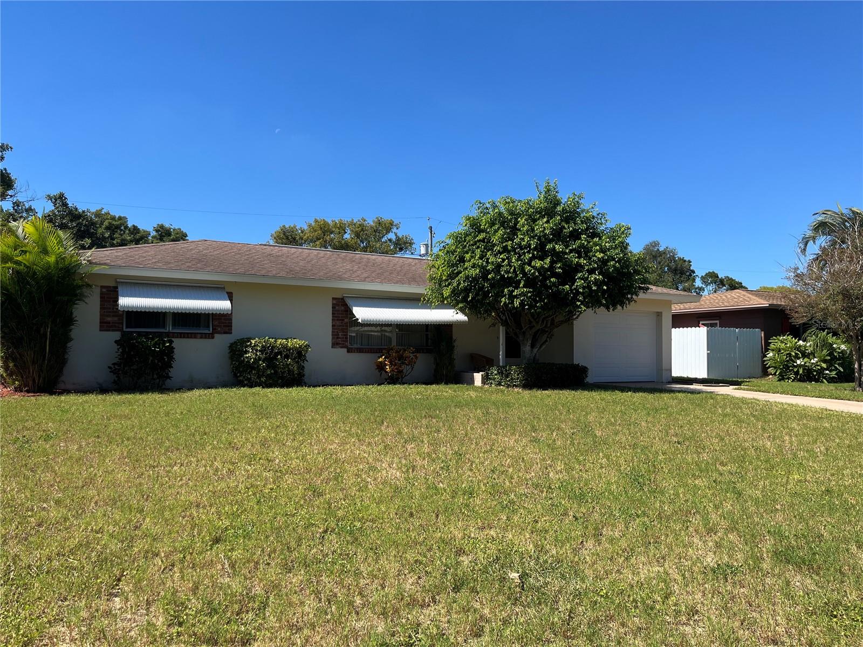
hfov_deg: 67.3
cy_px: 324
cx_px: 432
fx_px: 648
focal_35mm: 26
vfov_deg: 53.1
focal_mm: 5.1
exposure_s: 1/2632
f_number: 1.6
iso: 50
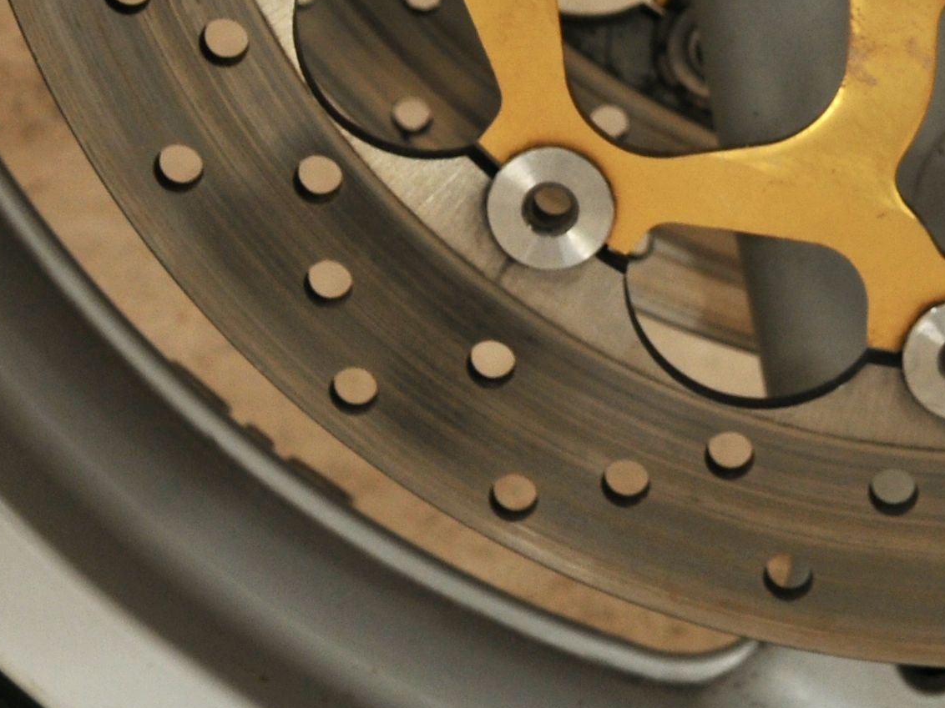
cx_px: 741
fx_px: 7152
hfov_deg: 7.5
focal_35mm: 262
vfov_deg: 5.6
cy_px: -297
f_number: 7.1
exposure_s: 1/3
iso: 200
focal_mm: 48
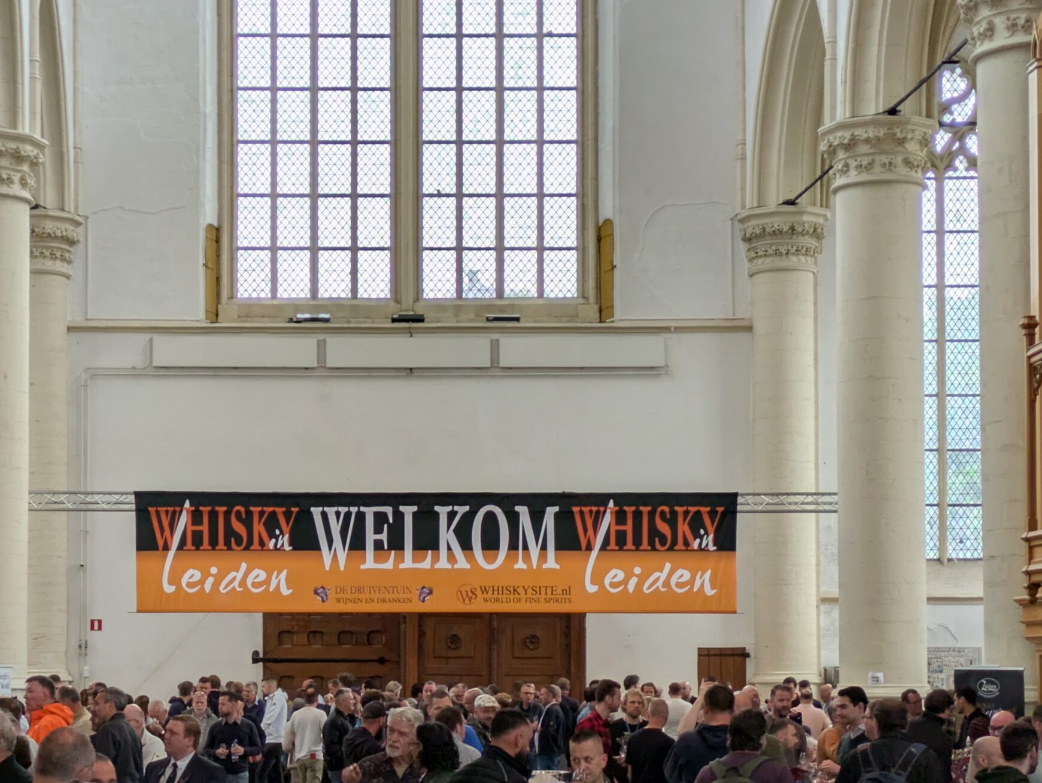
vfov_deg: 19.6
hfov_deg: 25.9
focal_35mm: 75
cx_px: 364
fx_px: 2258
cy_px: 492
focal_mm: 5.43
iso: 49
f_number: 1.89
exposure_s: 1/100
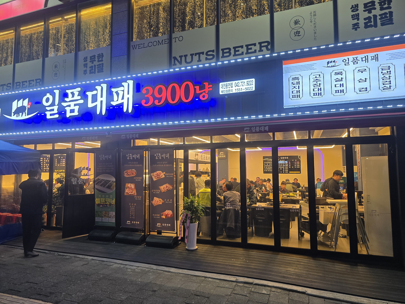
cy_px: 152
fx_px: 269
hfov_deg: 73.9
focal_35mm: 23
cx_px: 202
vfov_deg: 58.9
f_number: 1.7
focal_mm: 6.3
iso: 160
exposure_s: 1/120
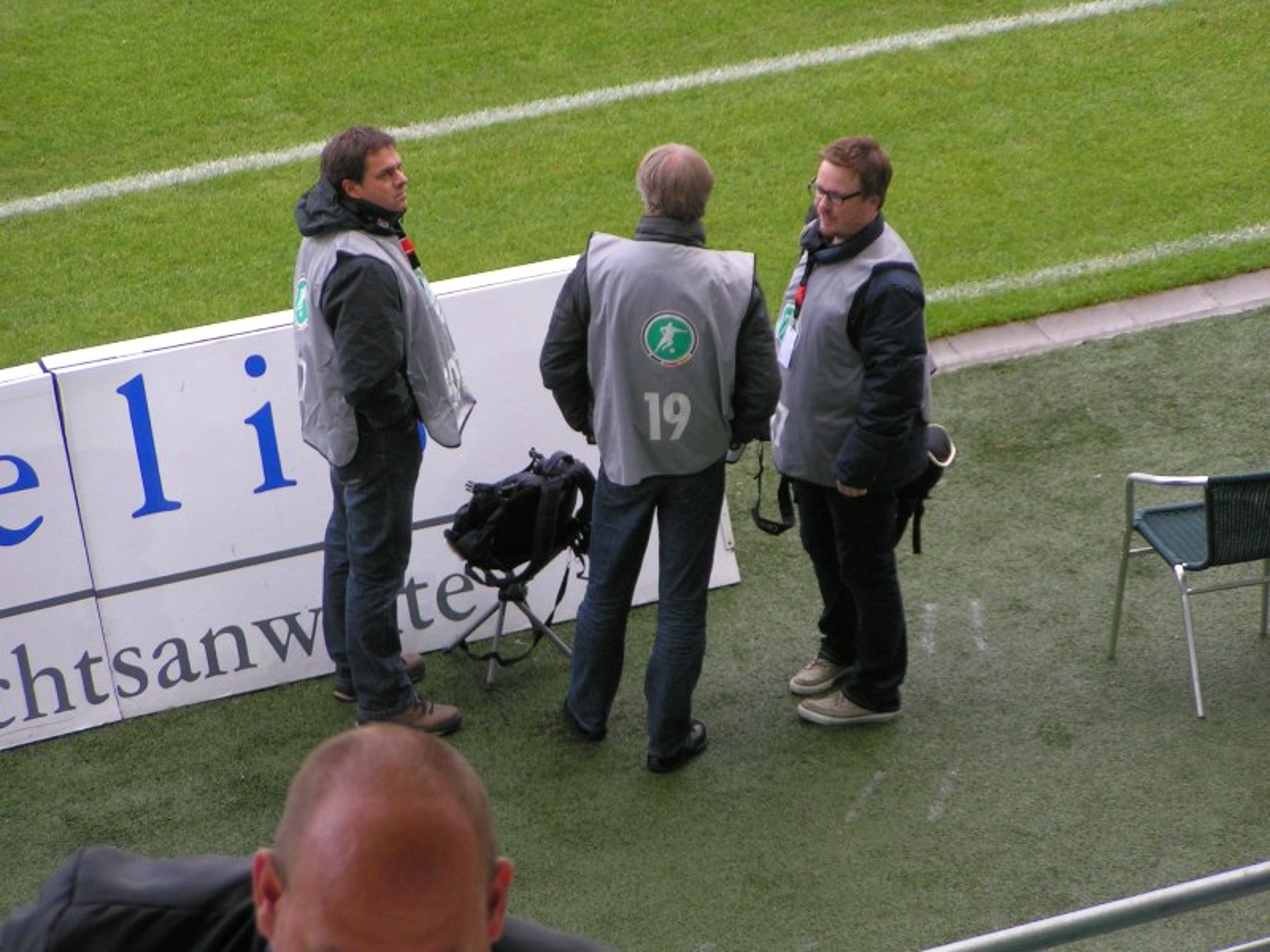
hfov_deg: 11.5
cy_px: 476
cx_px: 635
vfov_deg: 8.6
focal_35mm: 172
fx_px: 6310
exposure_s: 1/200
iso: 100
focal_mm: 26.3
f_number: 3.5
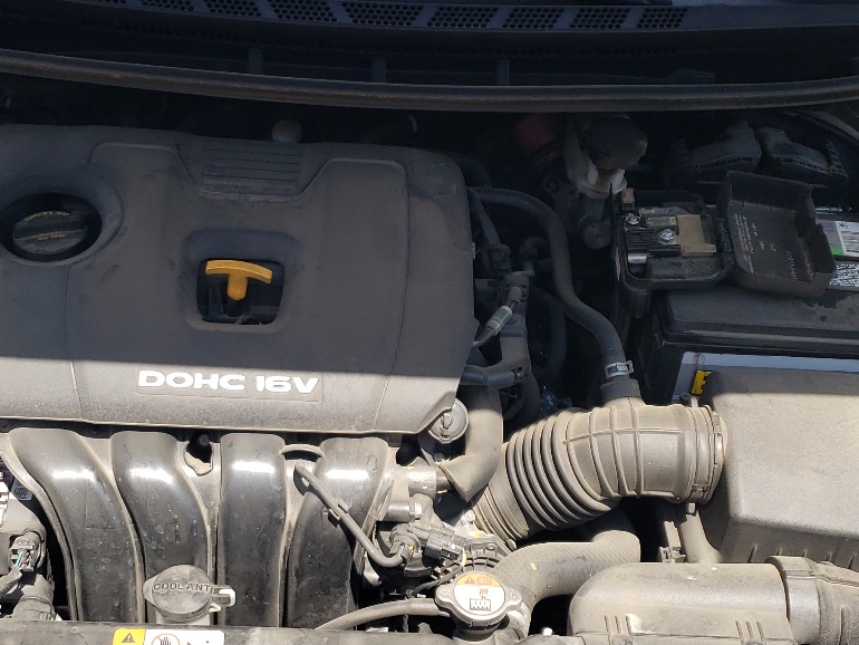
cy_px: 336
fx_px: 1340
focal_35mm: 54
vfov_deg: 27.0
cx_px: 336
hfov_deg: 35.4
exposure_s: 1/1667
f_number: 1.5
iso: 50
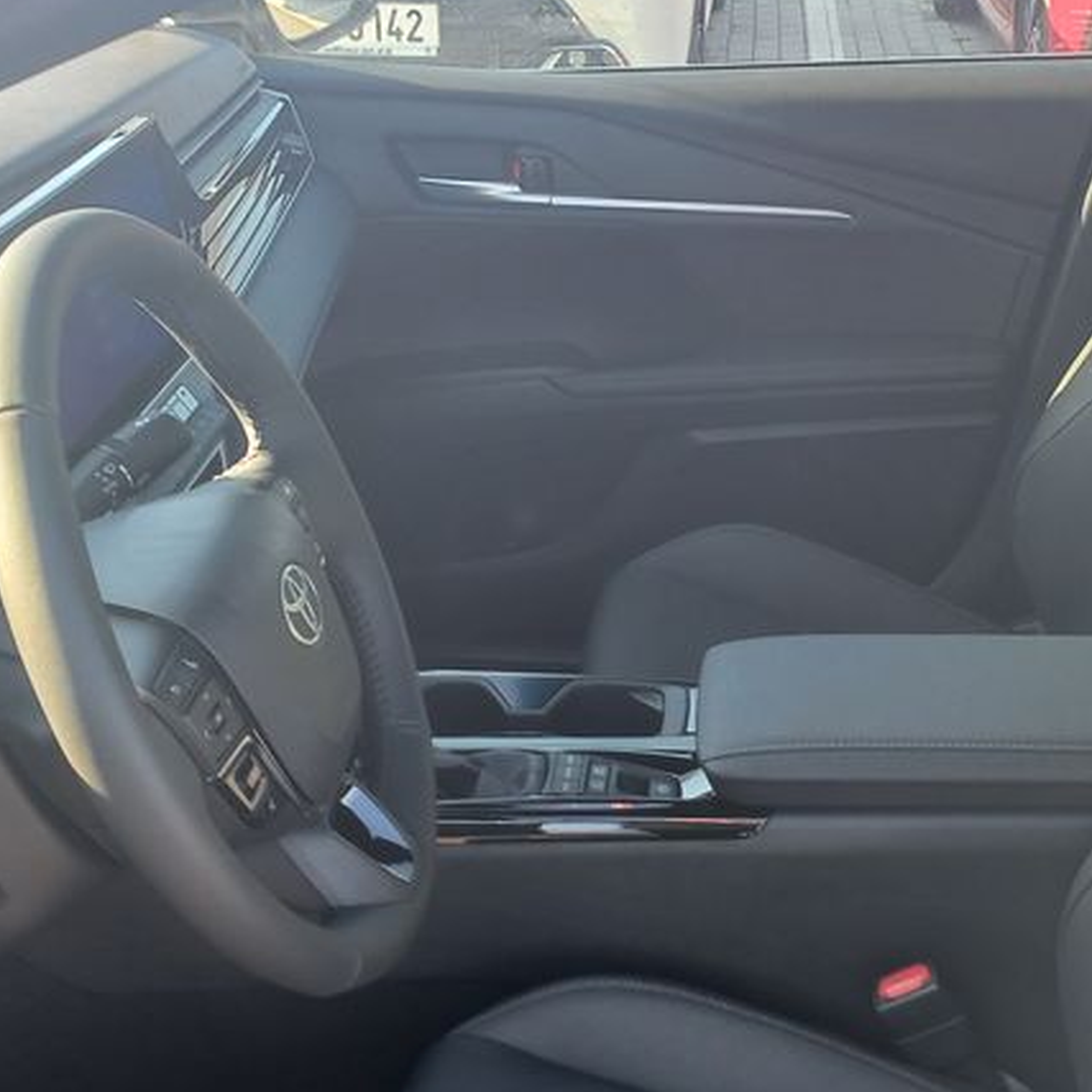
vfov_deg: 31.0
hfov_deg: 32.2
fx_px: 1892
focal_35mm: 53
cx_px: 604
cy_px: 951
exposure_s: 1/50
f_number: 1.8
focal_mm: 4.6
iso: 40
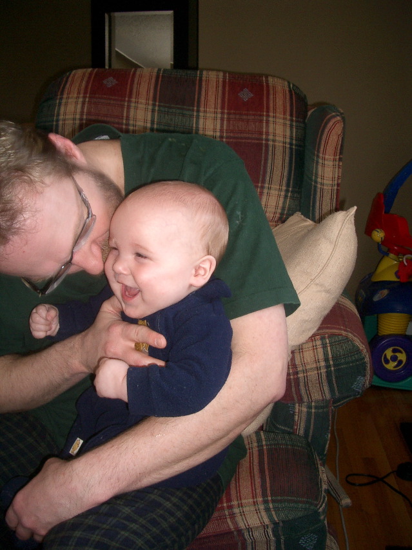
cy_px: 275
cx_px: 206
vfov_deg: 52.6
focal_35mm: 35
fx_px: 556
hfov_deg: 40.7
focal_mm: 5.8
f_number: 2.6
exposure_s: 1/40
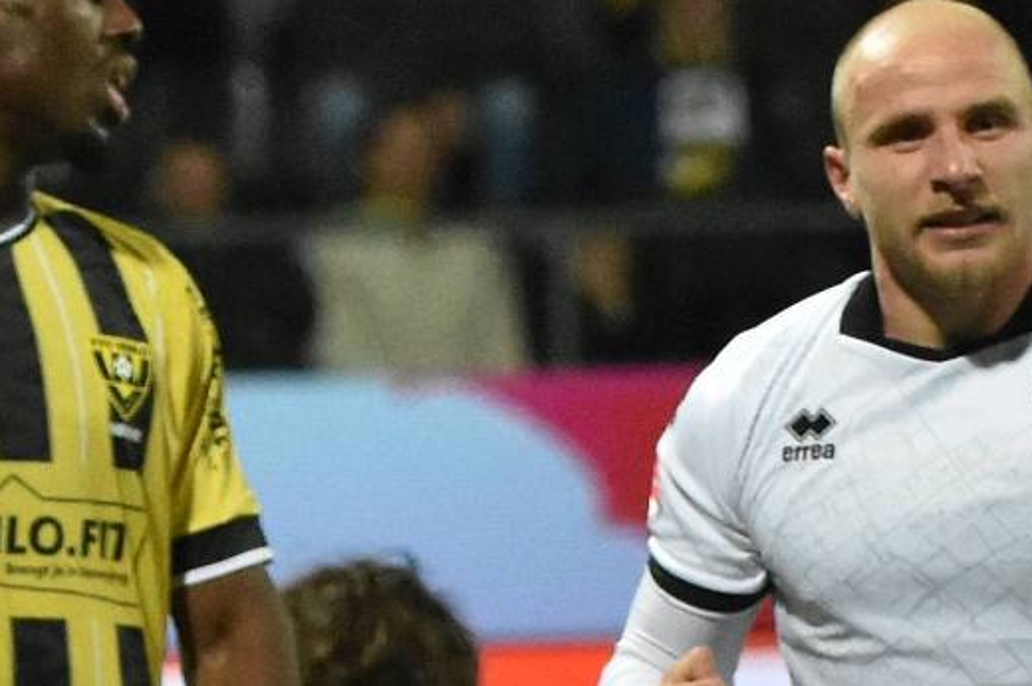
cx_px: 1010
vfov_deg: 2.0
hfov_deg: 3.0
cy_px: 1011
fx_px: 19848
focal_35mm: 693
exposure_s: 1/800
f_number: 2.8
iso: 2500
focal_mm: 125
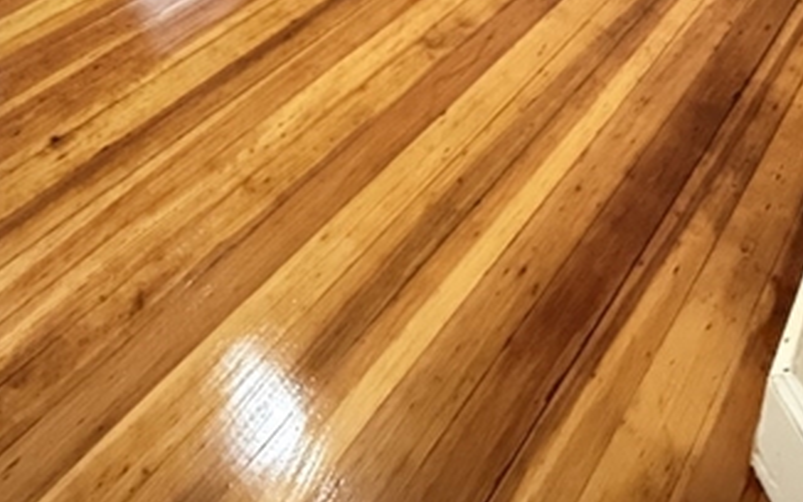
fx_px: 766
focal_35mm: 35
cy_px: -359
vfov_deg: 23.2
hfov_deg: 54.3
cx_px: 273
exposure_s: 1/30
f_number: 2.2
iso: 1250
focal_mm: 2.22
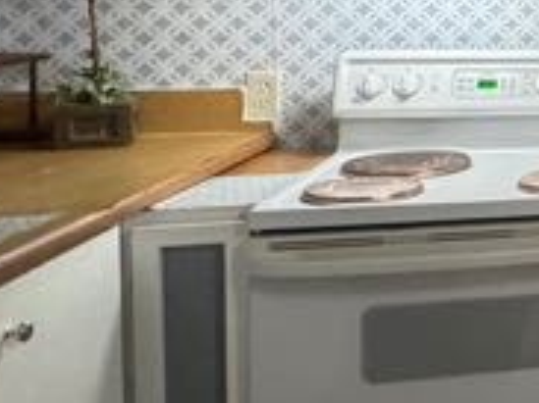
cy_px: 16
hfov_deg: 20.3
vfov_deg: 22.2
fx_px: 996
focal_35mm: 64
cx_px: 998
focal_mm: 2.22
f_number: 2.2
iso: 500
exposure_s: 1/60
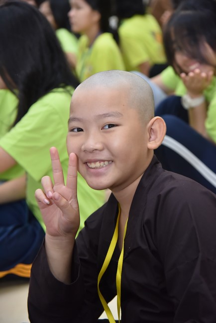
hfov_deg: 17.5
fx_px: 701
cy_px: 162
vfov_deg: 26.0
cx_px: 108
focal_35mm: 78
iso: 2000
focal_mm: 78
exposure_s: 1/160
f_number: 4.5
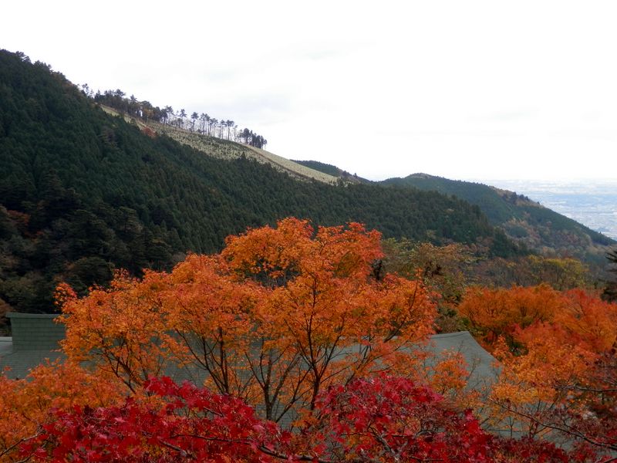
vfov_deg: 29.7
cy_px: 232
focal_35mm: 49
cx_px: 308
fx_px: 873
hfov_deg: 38.9
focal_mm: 8.9
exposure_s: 1/125
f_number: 4
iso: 80
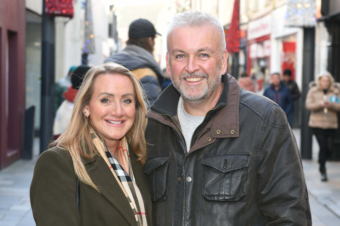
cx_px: 170
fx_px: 793
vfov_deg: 16.3
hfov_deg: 24.2
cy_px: 113
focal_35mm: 84
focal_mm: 56
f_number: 5
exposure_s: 1/50
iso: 200
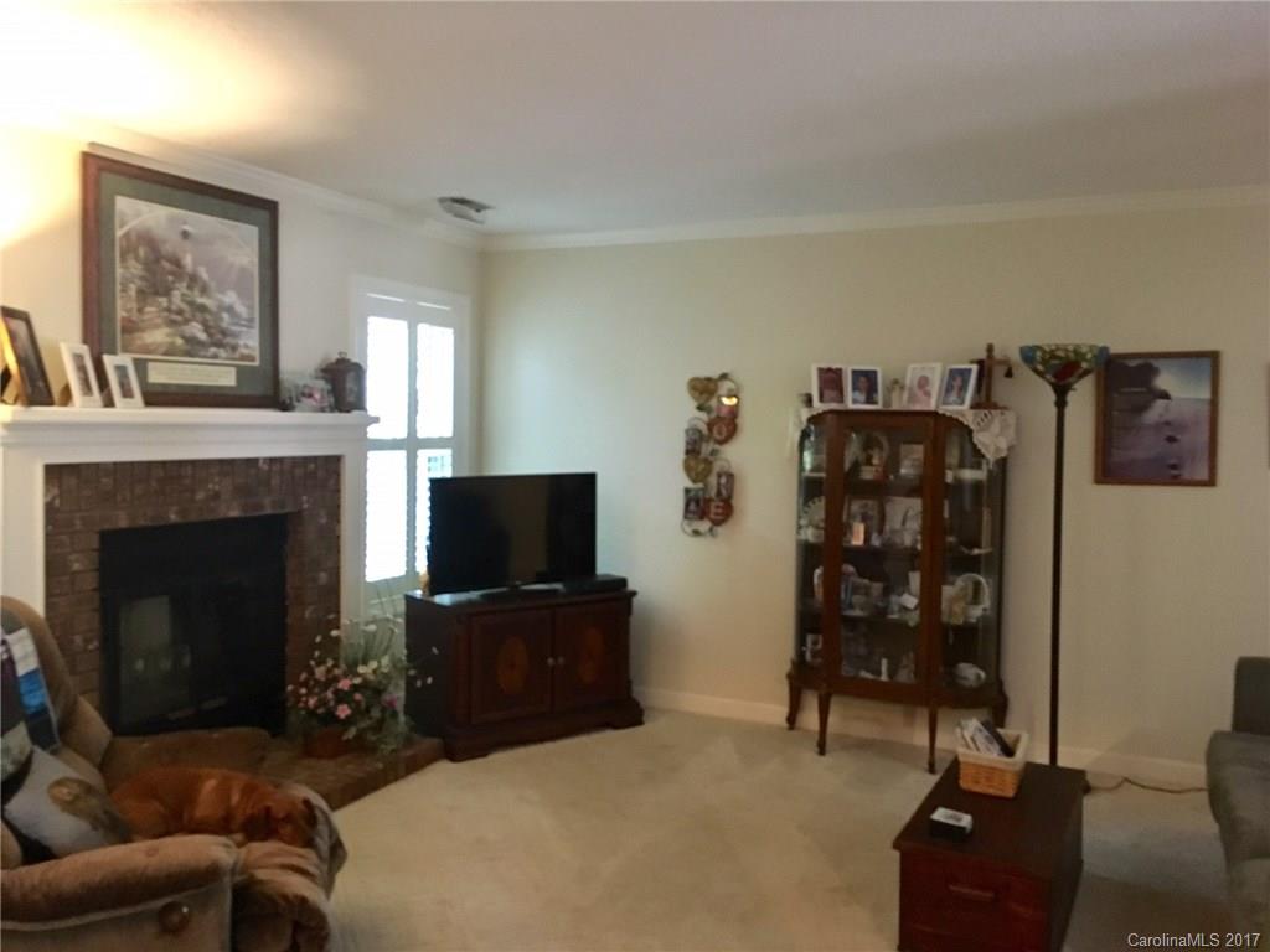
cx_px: 635
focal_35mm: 29
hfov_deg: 61.7
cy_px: 476
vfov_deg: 48.2
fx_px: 1064
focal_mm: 4.15
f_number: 2.2
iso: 500
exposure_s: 1/15
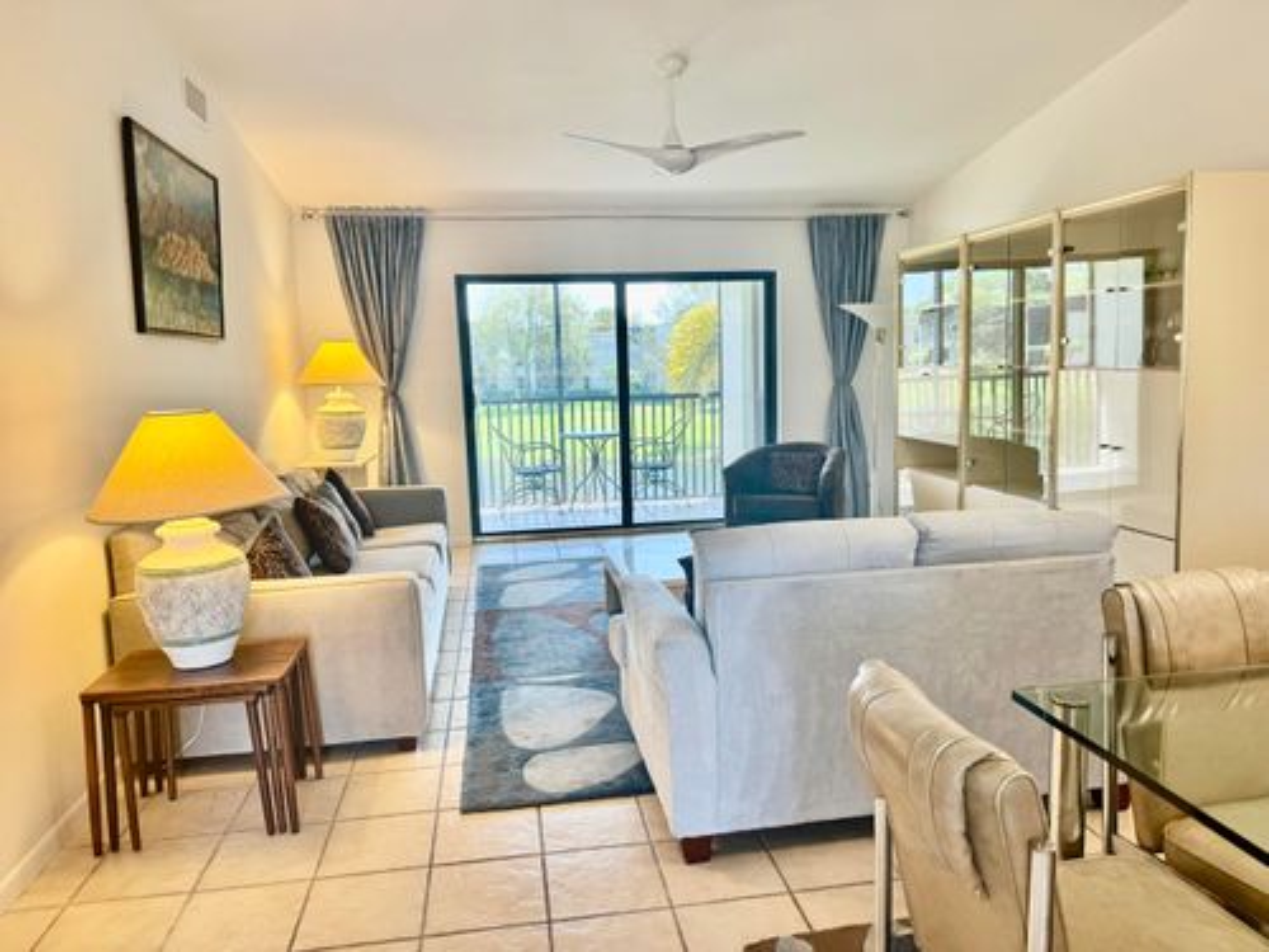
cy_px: 476
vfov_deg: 56.8
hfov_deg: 71.6
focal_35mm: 24
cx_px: 634
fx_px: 880
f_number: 1.78
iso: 100
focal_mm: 6.76
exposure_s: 1/120
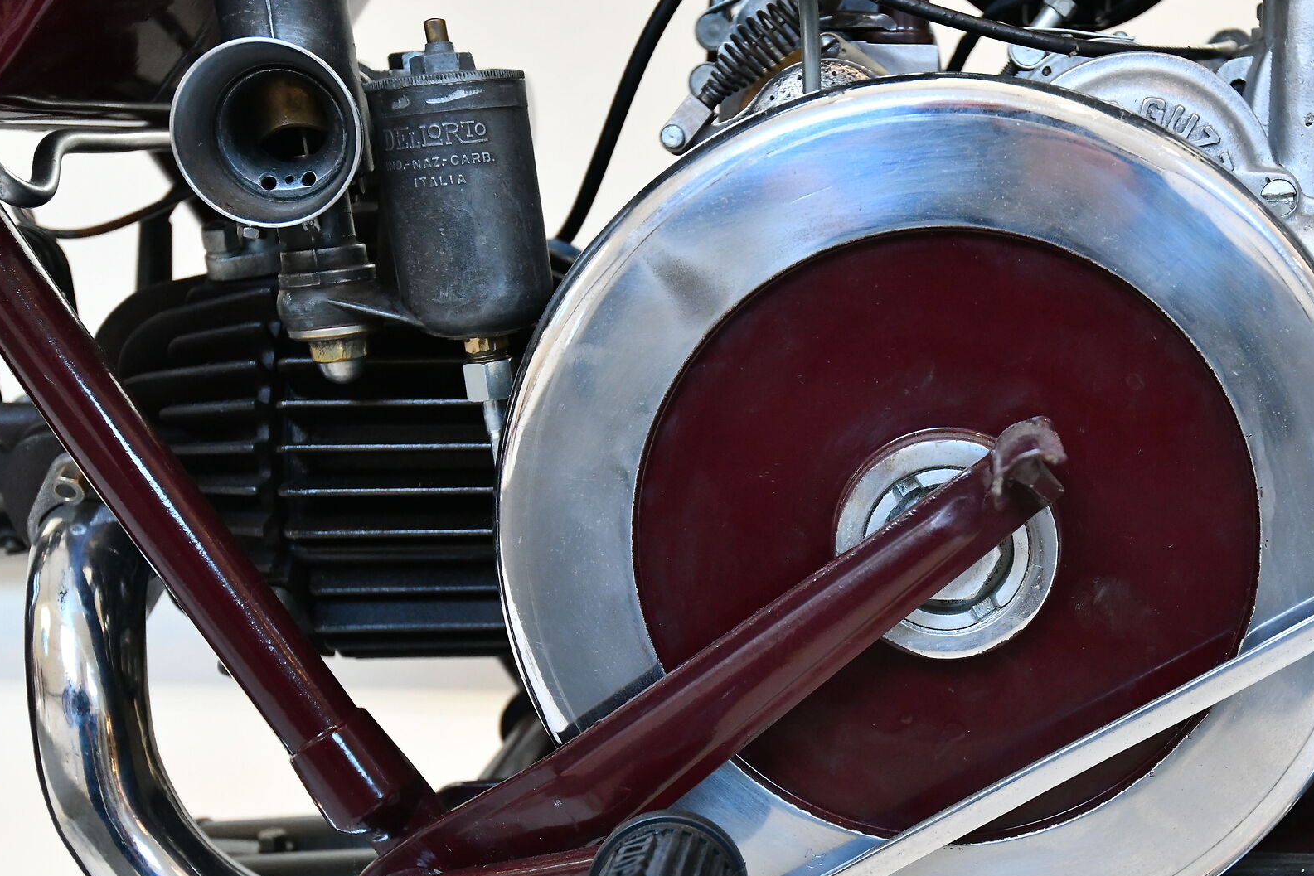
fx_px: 1935
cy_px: 550
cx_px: 931
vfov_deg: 25.4
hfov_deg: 36.9
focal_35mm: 53
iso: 3600
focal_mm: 35
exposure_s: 1/160
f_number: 4
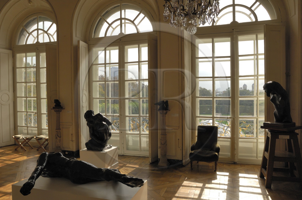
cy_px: 100
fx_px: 214
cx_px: 151
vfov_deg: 50.3
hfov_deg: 70.5
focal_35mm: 26
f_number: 6.3
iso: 200
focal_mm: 17
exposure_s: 1/320
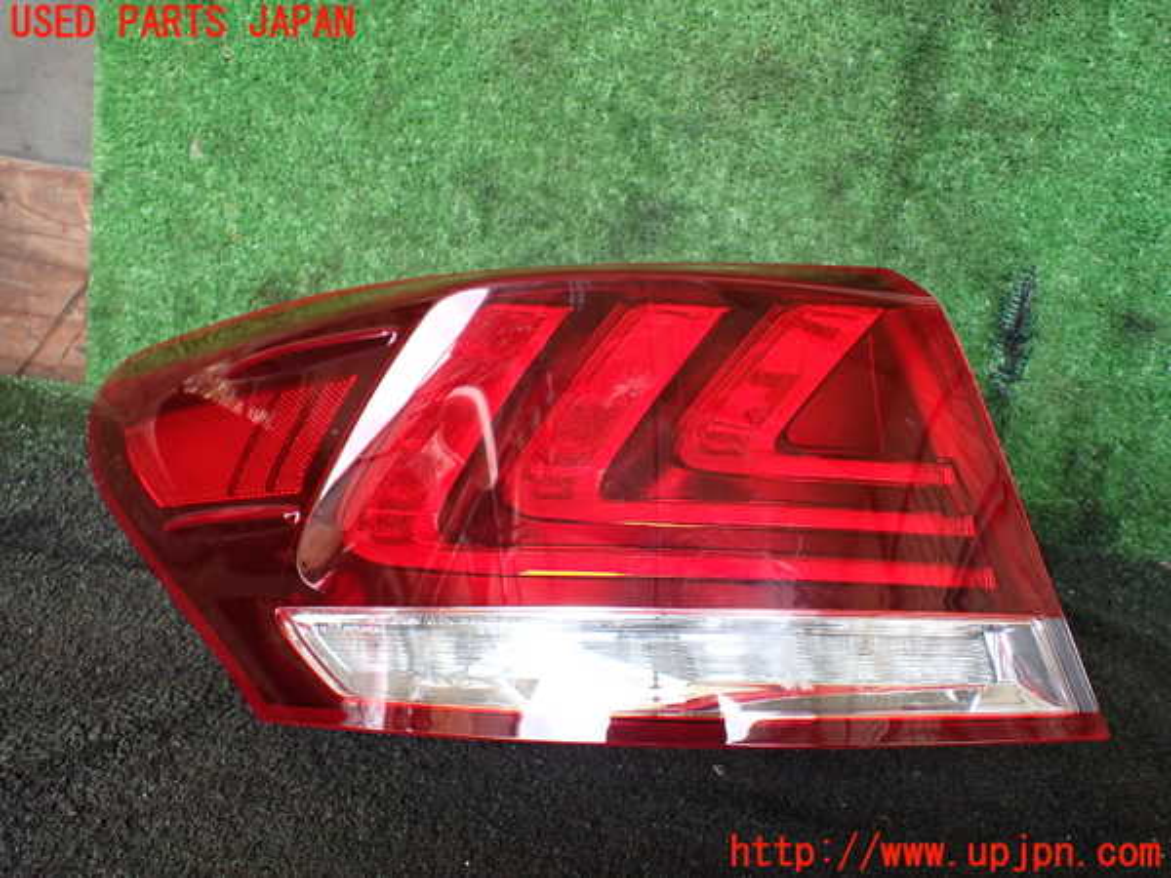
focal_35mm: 30
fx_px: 1015
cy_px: 439
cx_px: 586
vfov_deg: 46.8
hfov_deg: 60.0
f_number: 2.3
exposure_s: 1/125
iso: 320
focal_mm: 5.4
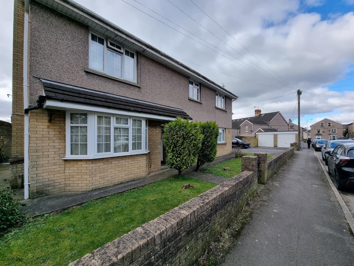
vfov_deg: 89.9
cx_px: 177
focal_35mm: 13
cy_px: 133
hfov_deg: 106.2
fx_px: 133
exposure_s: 1/870
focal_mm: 2.2
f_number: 2.2
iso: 50
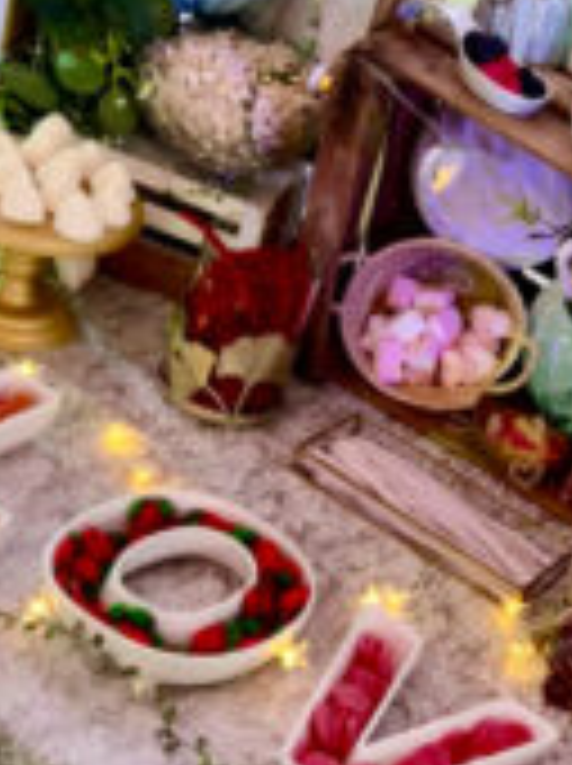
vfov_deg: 29.3
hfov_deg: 20.8
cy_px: 493
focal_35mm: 66
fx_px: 1458
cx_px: 673
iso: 500
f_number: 1.5
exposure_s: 1/33
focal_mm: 5.7
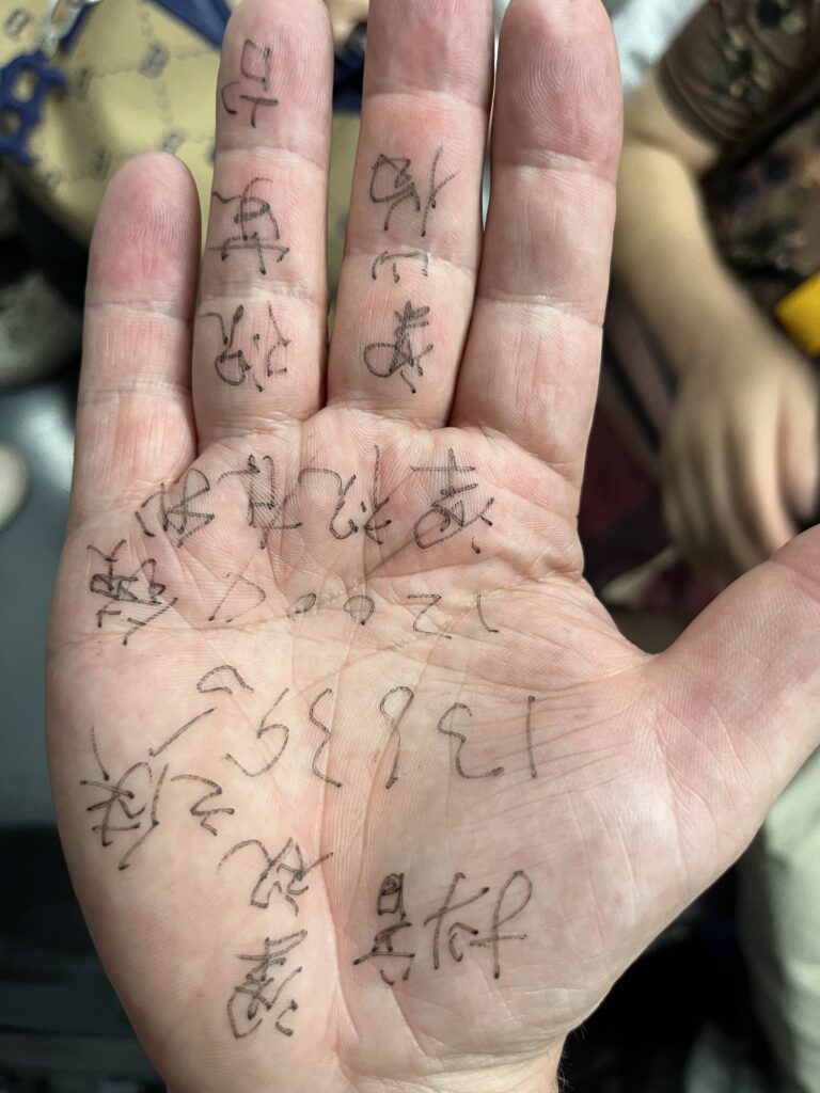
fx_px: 821
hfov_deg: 53.1
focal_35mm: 26
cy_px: 546
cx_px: 410
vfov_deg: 67.3
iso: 200
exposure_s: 1/58
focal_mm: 5.1
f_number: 1.6
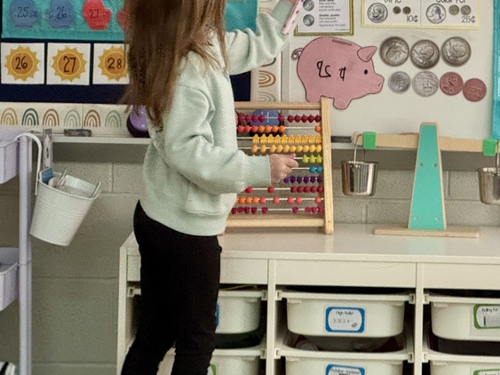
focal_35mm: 140
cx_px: 338
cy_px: 40
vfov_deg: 10.5
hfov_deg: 14.1
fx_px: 2022
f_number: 2.8
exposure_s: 1/60
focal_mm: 9
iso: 400
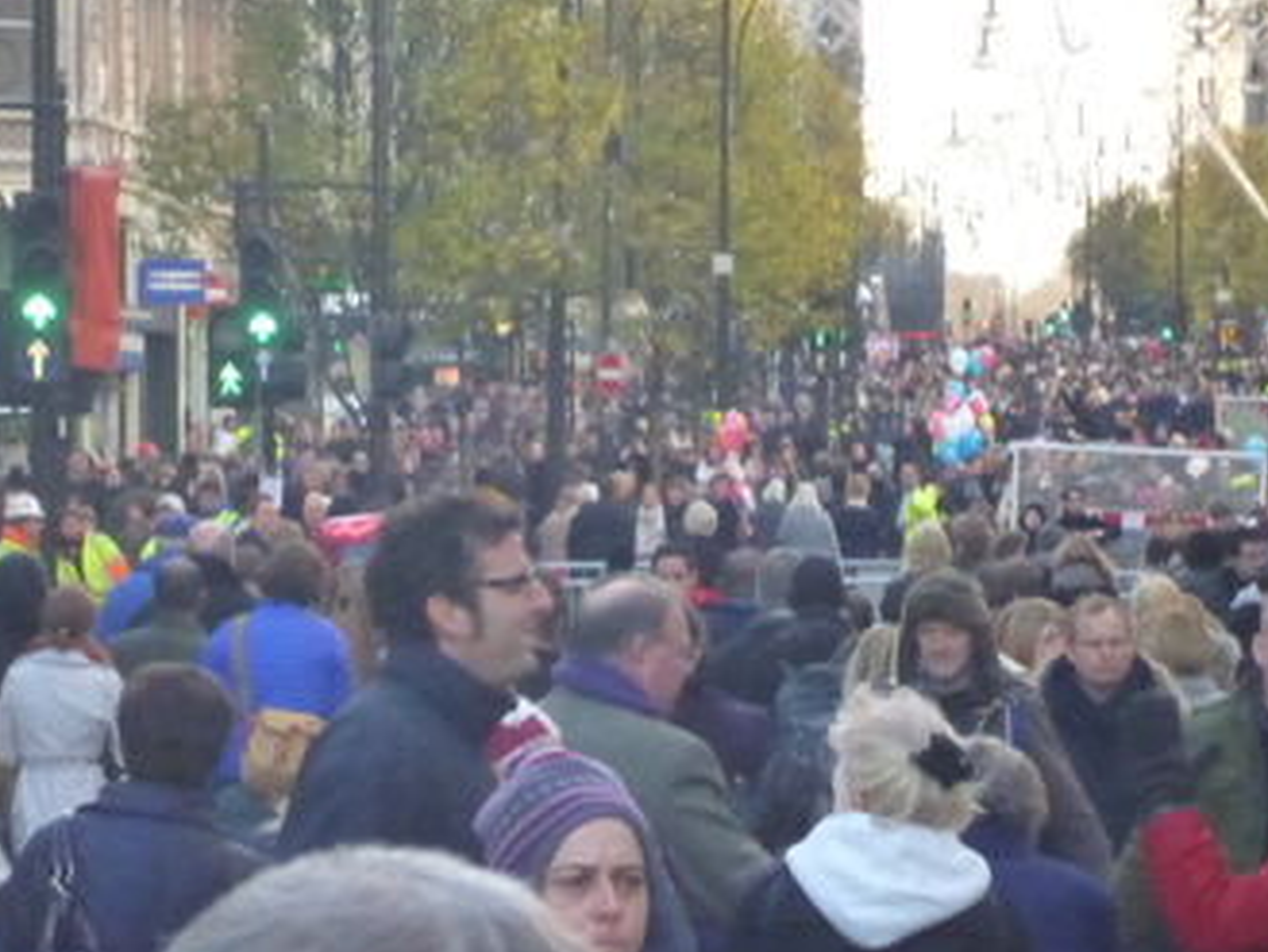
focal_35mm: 223
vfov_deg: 6.7
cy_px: 489
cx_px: 520
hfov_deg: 8.9
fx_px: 8172
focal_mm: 22.8
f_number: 5.9
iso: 1250
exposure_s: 1/160
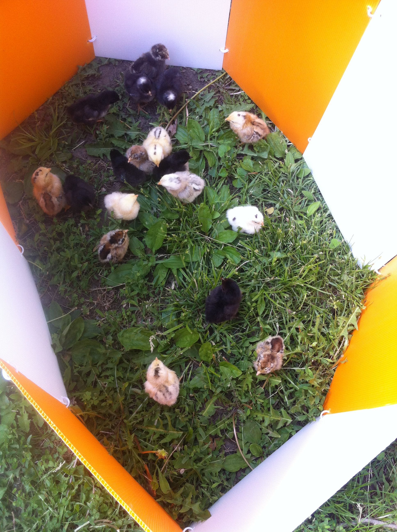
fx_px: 537
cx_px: 198
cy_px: 266
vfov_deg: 52.7
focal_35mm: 35
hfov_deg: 40.6
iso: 100
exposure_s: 1/120
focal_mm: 3.85
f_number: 2.8
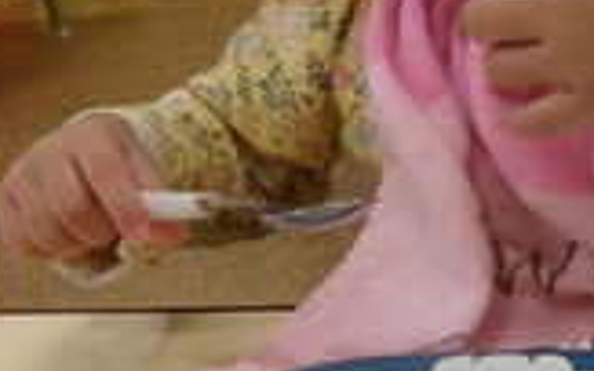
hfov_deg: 22.6
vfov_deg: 14.4
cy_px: 195
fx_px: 1474
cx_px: 419
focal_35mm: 91
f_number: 3.9
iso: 513
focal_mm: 5.1
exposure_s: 1/125
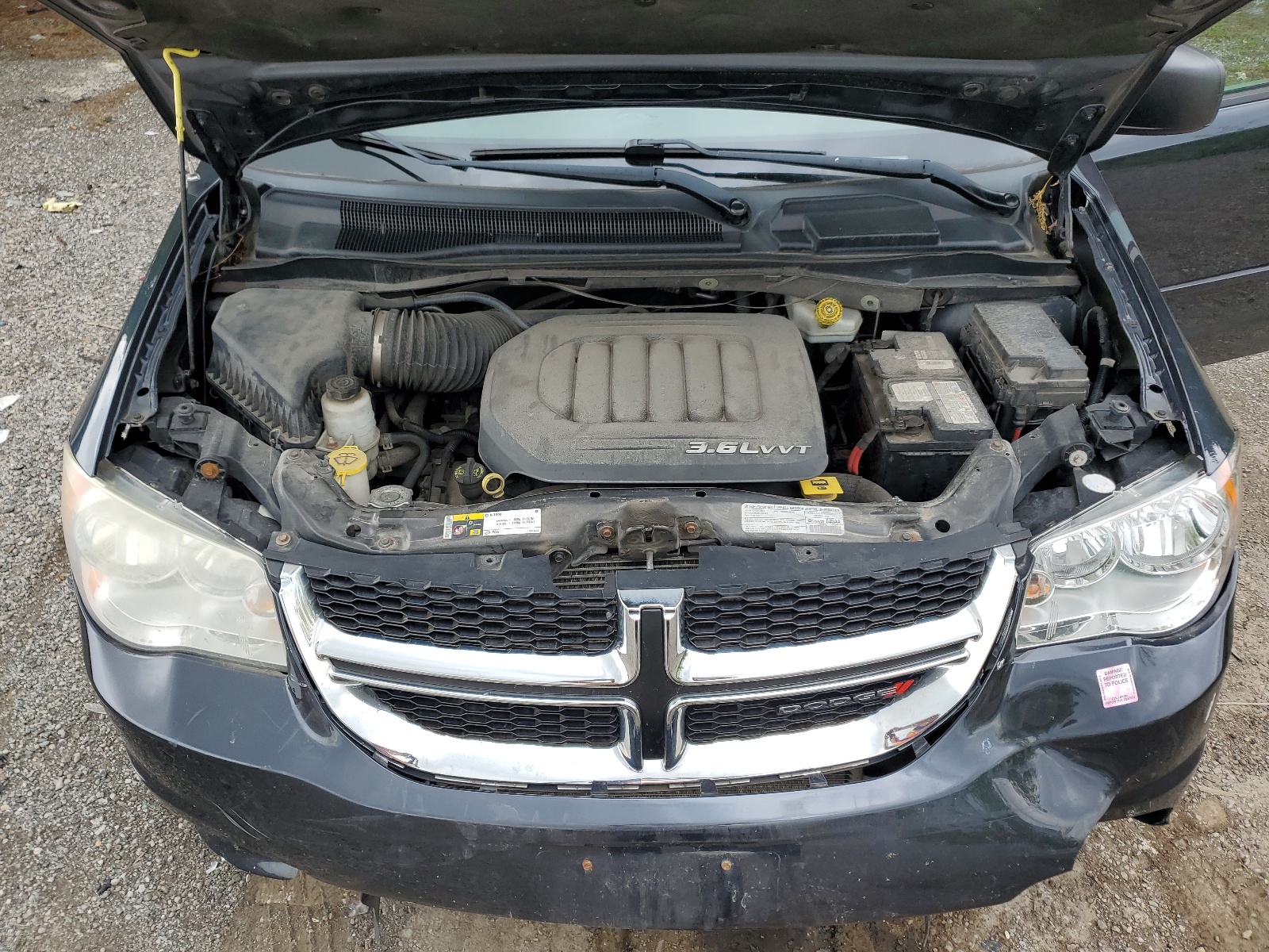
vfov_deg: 53.1
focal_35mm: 26
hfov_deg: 67.3
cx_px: 634
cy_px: 476
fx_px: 953
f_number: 1.5
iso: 50
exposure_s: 1/588
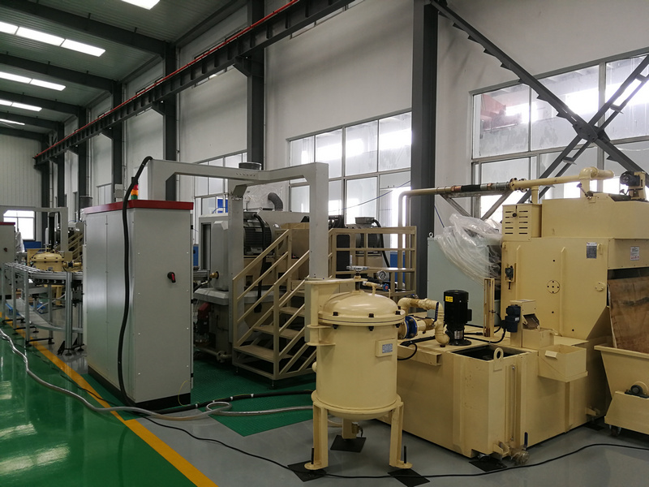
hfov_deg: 65.3
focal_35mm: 27
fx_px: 506
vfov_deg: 51.4
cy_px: 244
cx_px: 324
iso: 100
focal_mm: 3.95
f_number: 2.2
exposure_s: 1/50
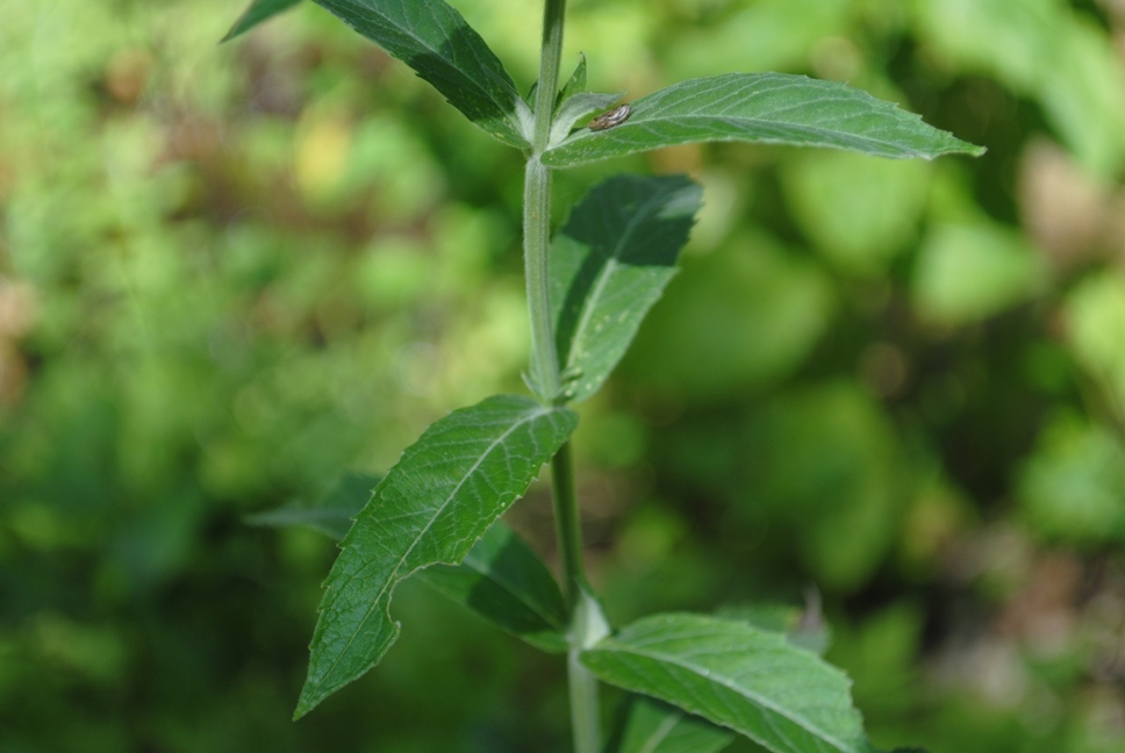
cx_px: 562
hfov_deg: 24.6
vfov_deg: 16.6
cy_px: 376
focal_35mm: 82
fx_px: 2581
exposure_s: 1/250
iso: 200
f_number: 5.6
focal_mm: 55
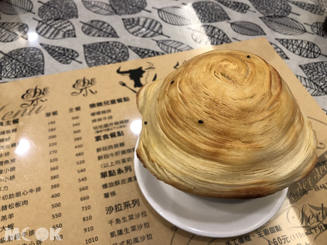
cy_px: 122
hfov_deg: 63.4
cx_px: 164
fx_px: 265
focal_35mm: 28
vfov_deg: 49.7
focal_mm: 3.99
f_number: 1.8
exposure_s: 1/24
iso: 40
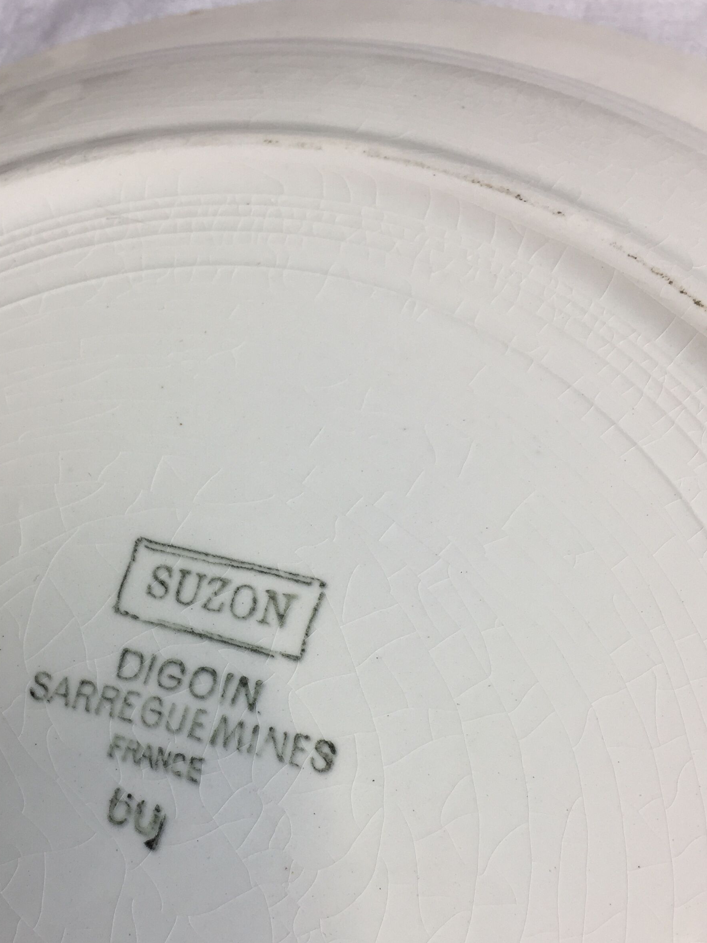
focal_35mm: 40
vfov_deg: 46.4
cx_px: 247
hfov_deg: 35.7
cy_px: 583
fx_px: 1089
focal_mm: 4.15
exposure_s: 1/100
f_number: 2.2
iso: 40
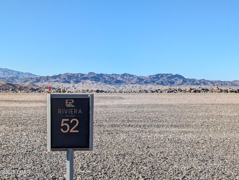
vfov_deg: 29.7
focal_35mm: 49
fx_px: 339
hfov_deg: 38.9
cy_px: 90
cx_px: 120
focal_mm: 6.9
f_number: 1.68
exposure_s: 1/806
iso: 21
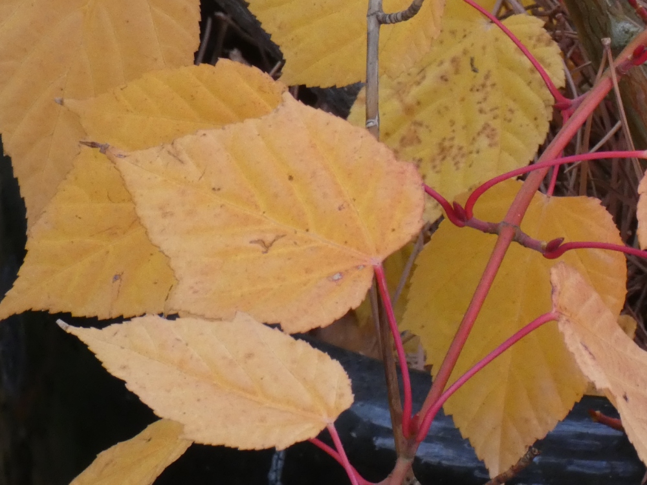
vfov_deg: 8.6
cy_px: 242
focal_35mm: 173
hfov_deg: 11.4
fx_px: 3234
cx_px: 324
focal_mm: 30.9
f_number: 5.5
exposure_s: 1/80
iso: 400
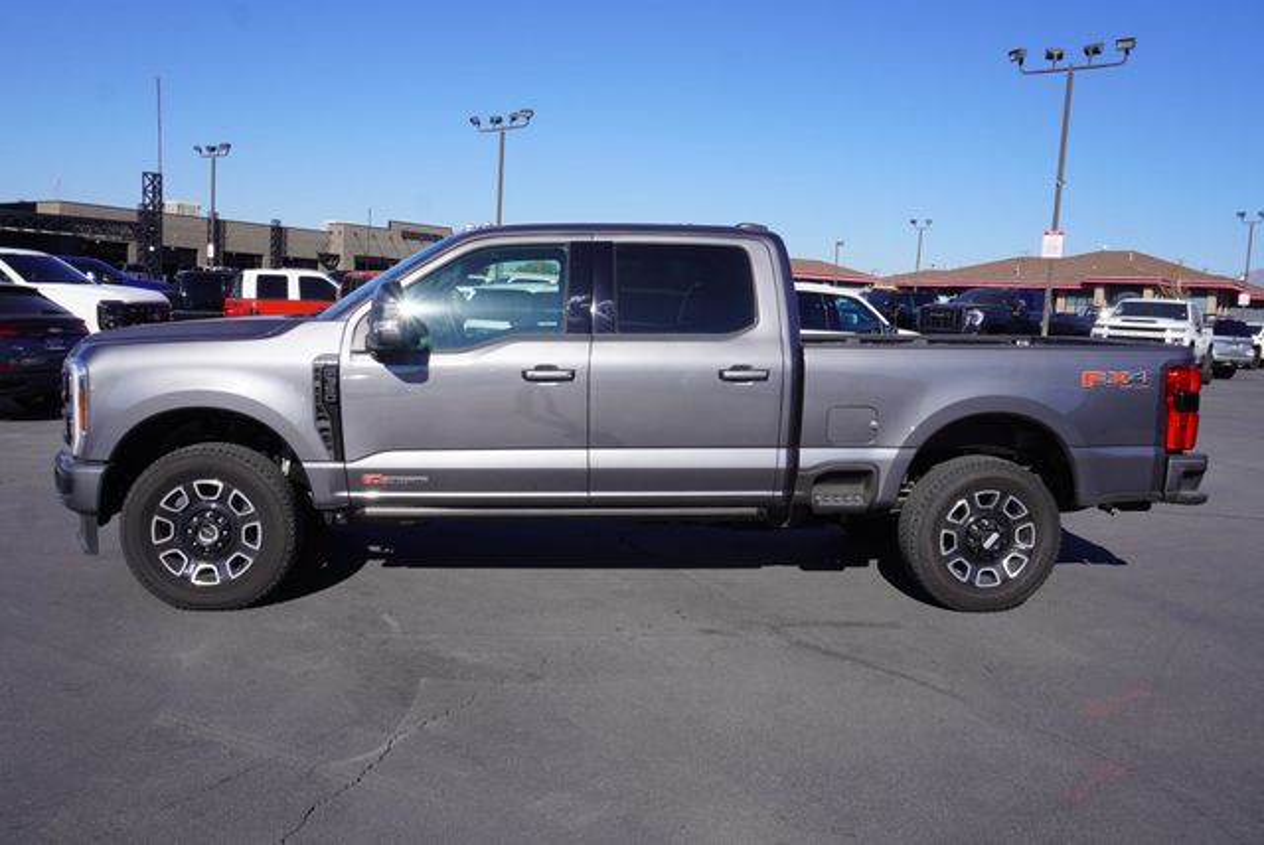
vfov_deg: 45.8
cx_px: 632
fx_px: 1002
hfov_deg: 64.5
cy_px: 422
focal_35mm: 28
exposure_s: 1/160
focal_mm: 19
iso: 100
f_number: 10
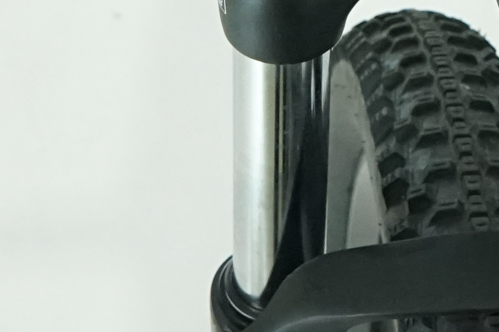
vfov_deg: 6.8
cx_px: 492
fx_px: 2772
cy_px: -133
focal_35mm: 200
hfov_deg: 10.2
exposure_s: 1/200
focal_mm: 33
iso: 3200
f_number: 8
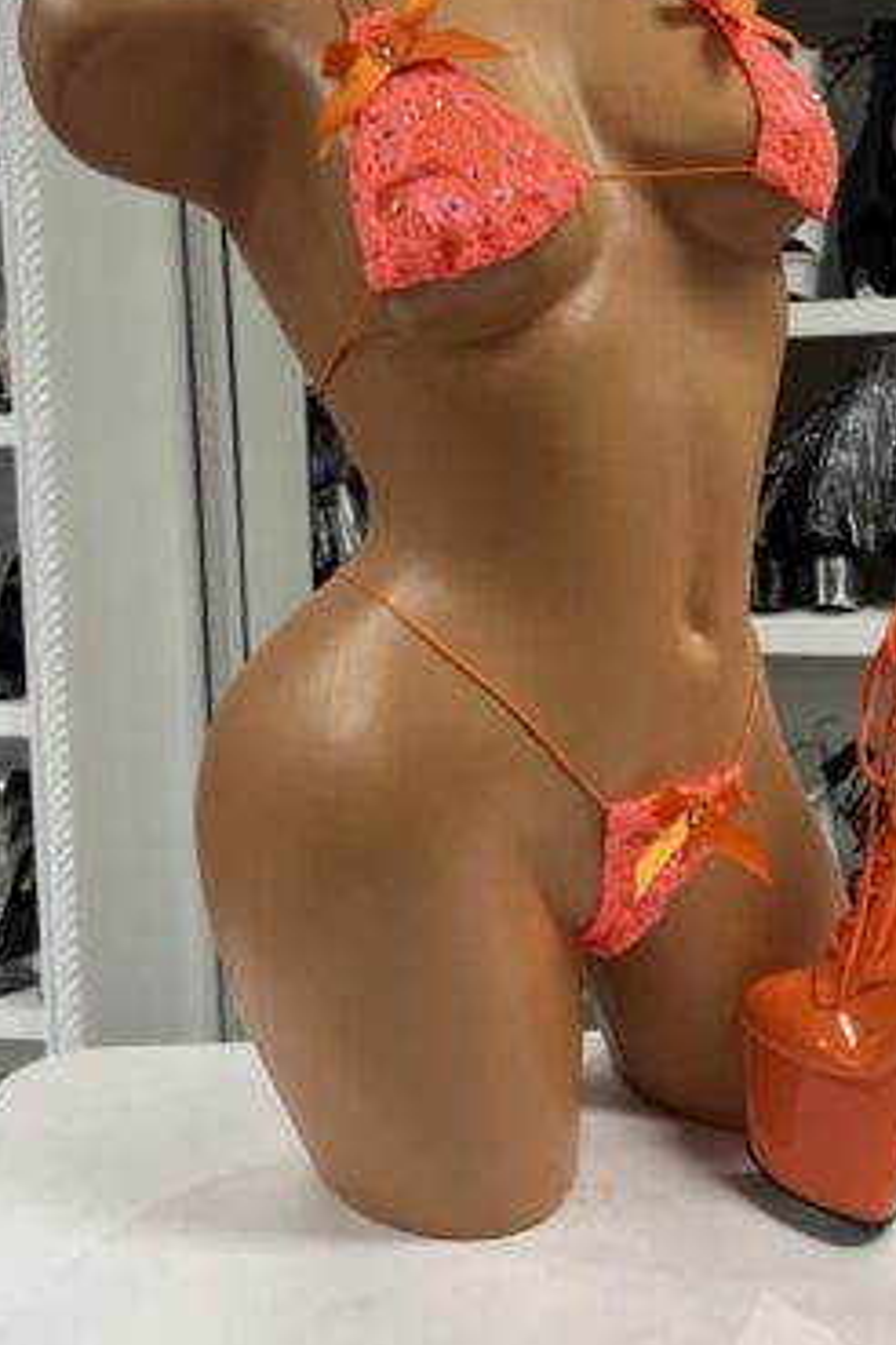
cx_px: 572
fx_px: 1643
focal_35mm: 44
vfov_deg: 43.7
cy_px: 426
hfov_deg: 30.4
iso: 125
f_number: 1.5
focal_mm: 5.7
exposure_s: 1/60
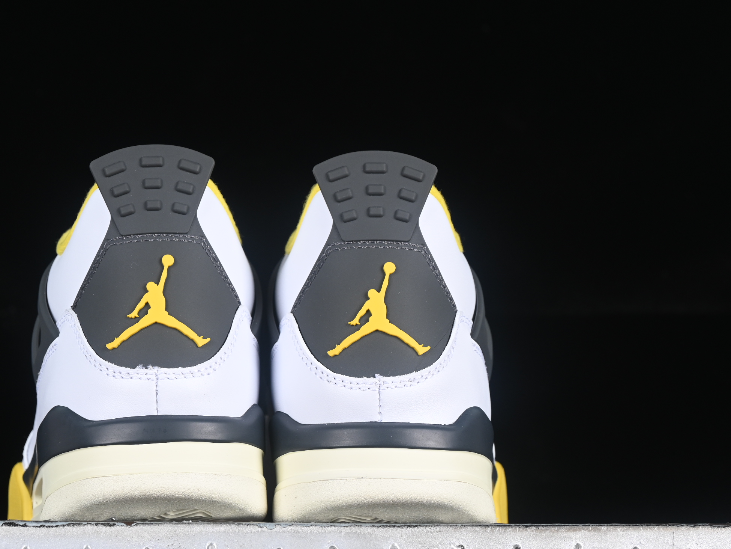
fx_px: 2175
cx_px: 264
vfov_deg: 14.4
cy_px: 314
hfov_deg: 19.0
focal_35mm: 103
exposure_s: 1/80
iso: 160
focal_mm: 50
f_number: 7.1
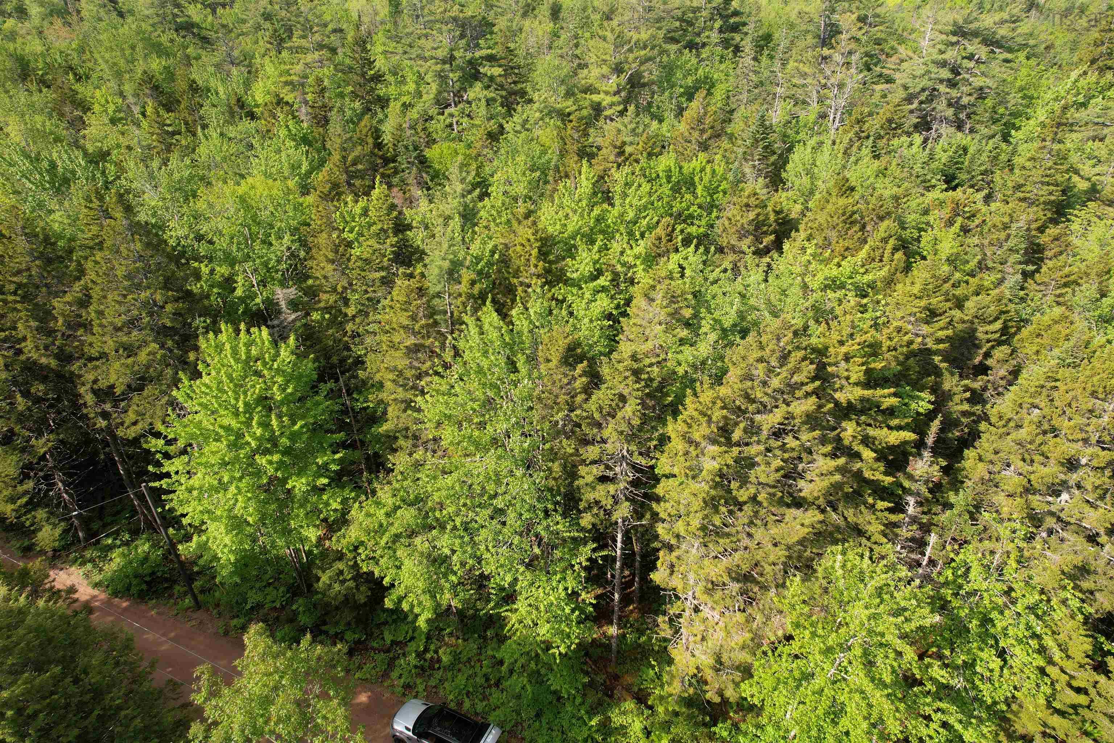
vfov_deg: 57.2
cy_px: 372
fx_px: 681
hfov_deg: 78.6
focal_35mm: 22
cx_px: 557
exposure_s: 1/725
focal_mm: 8.38
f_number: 2.8
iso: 100
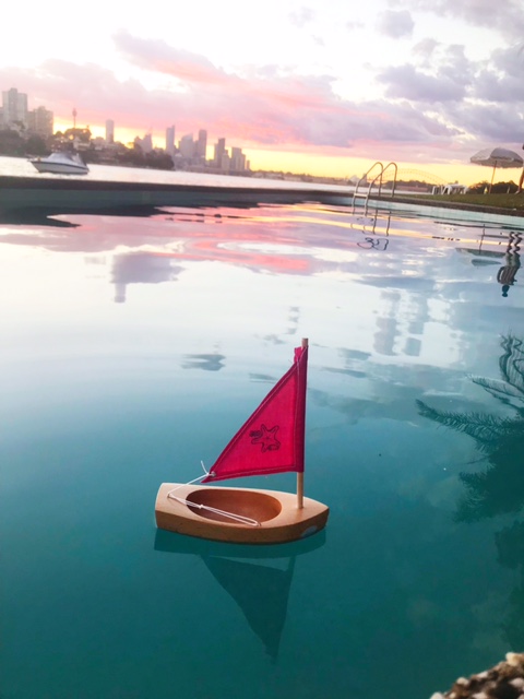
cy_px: 350
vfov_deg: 63.4
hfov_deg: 49.7
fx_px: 565
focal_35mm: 28
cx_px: 262
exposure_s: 1/100
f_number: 1.8
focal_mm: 3.99
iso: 32
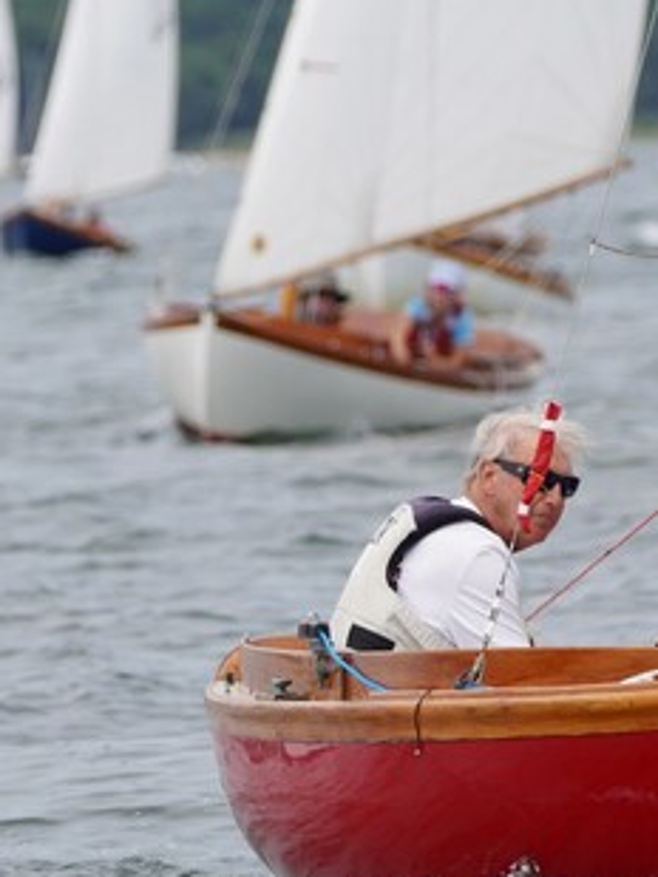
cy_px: 404
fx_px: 20901
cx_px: 522
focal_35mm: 825
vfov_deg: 2.4
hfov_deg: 1.8
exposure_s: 1/1250
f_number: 5.6
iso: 250
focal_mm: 221
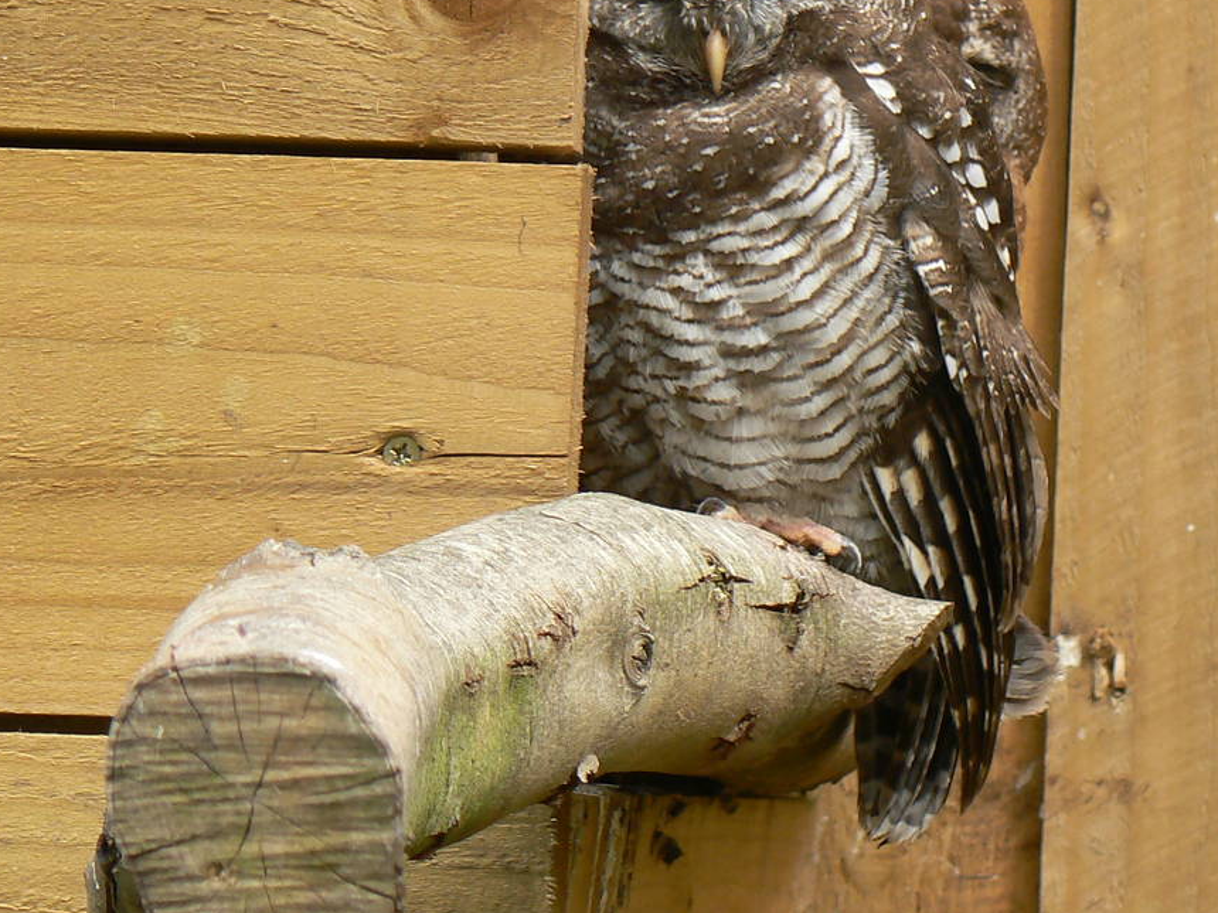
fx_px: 8515
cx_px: 823
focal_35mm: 242
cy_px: 194
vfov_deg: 6.1
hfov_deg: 8.2
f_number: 4
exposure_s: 1/100
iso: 100
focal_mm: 21.6
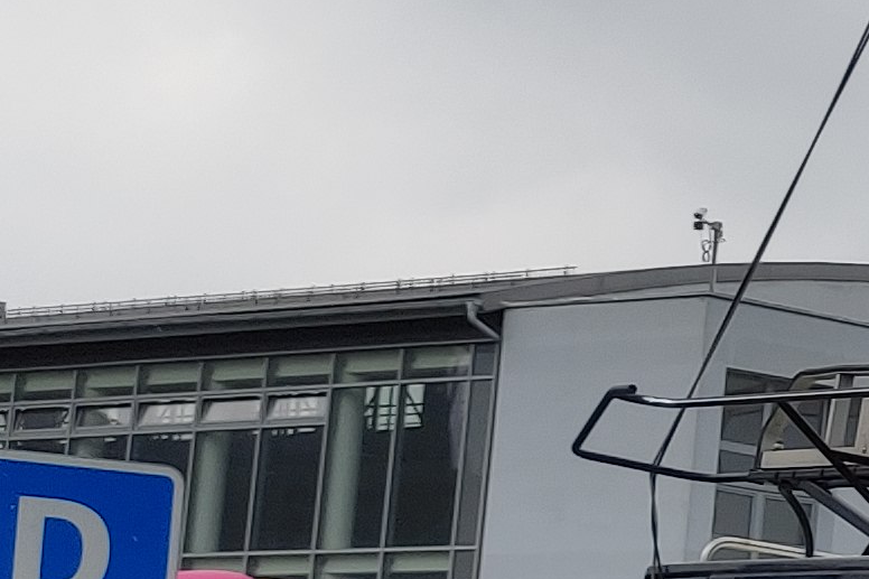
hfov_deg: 11.2
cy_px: 379
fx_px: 3740
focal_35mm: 155
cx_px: 2069
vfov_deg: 8.8
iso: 100
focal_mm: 5.43
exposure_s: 1/878
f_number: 1.89
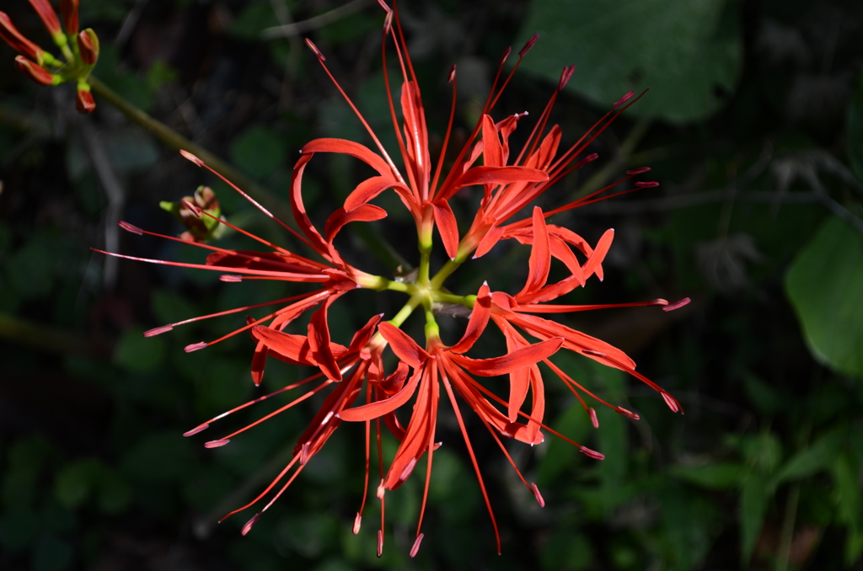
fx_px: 1973
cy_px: 286
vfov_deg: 16.5
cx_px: 432
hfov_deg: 24.7
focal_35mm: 82
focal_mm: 55
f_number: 5.6
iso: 100
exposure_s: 1/125
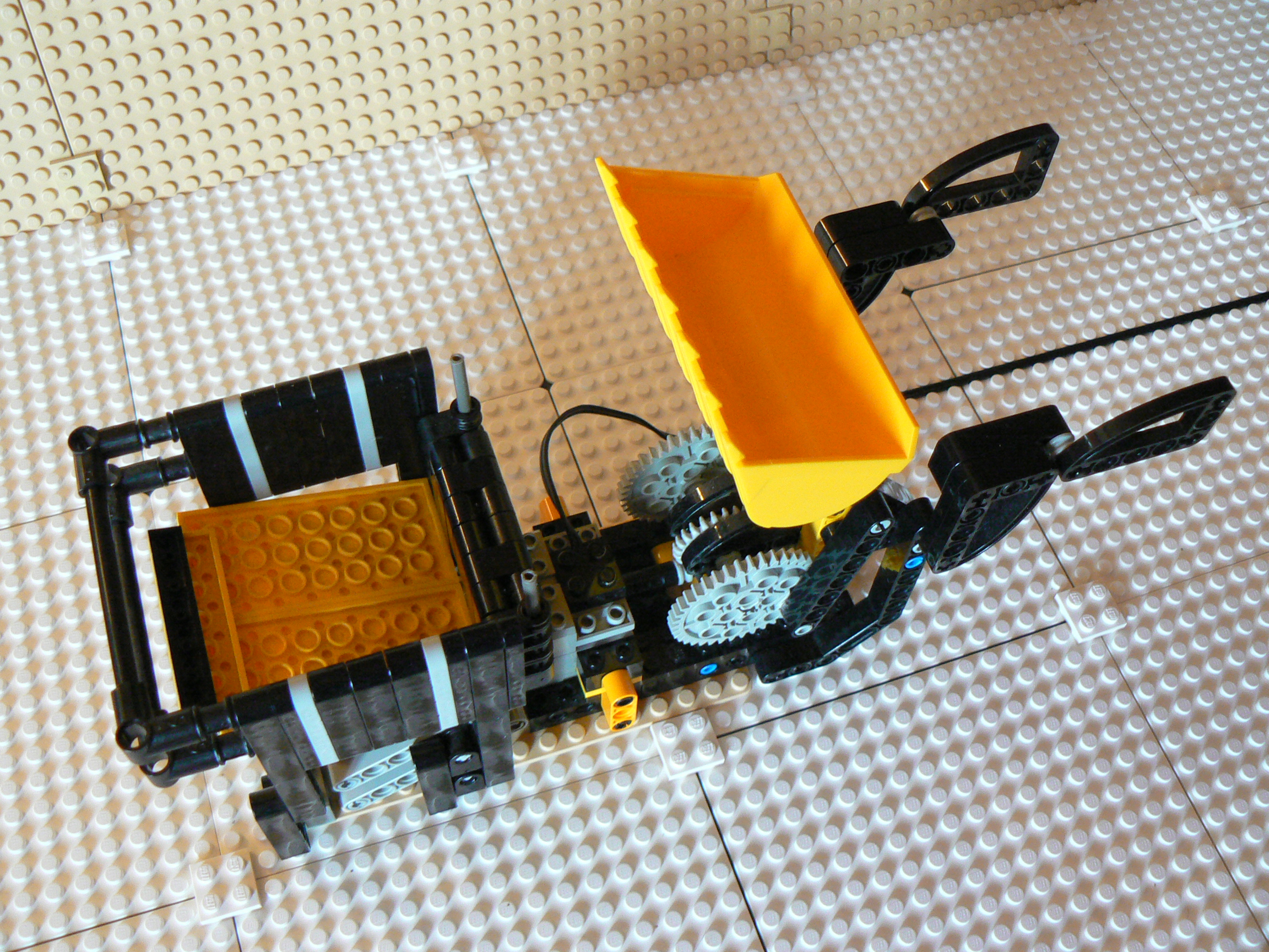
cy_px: 476
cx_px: 634
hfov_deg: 51.4
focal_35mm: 36
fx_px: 1320
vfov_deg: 39.7
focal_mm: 6
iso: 200
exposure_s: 1/10
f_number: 2.8
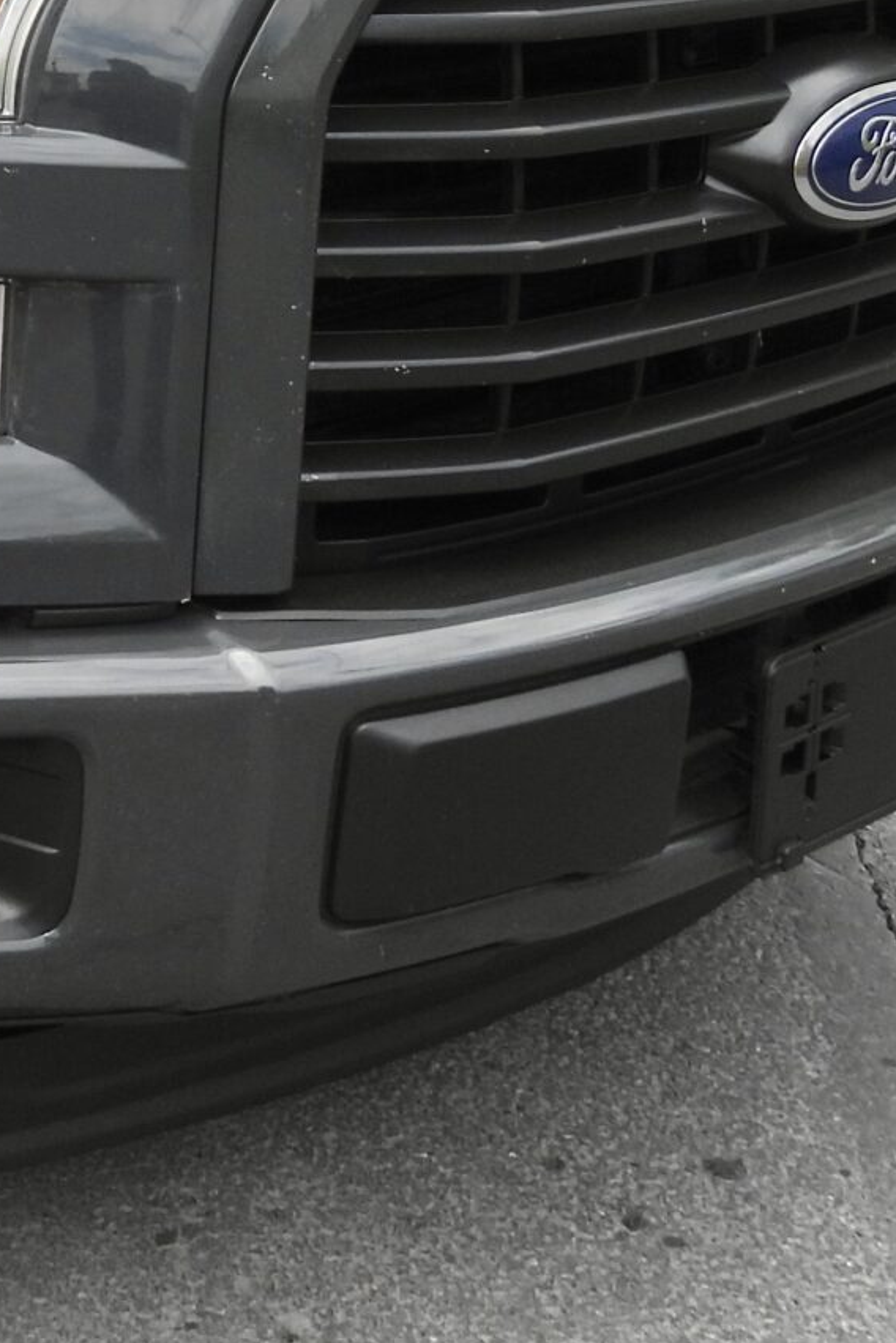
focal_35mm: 75
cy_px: 65
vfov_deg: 25.9
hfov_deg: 17.1
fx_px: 2800
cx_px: -274
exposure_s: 1/800
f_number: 2.8
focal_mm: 4.3
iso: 100
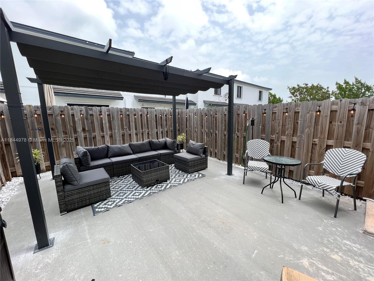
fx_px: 140
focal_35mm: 13
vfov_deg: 89.9
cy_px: 140
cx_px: 187
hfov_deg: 106.2
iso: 32
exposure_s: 1/555
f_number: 1.8
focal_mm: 1.57
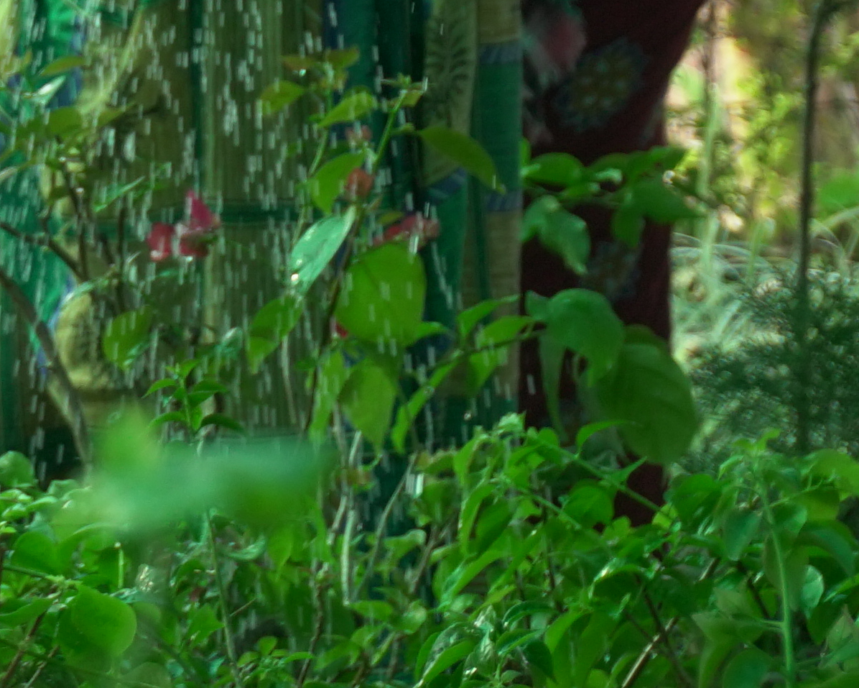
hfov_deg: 5.5
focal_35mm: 353
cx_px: -157
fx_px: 8975
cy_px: -319
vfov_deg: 4.4
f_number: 5.6
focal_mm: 50
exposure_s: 1/320
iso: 320
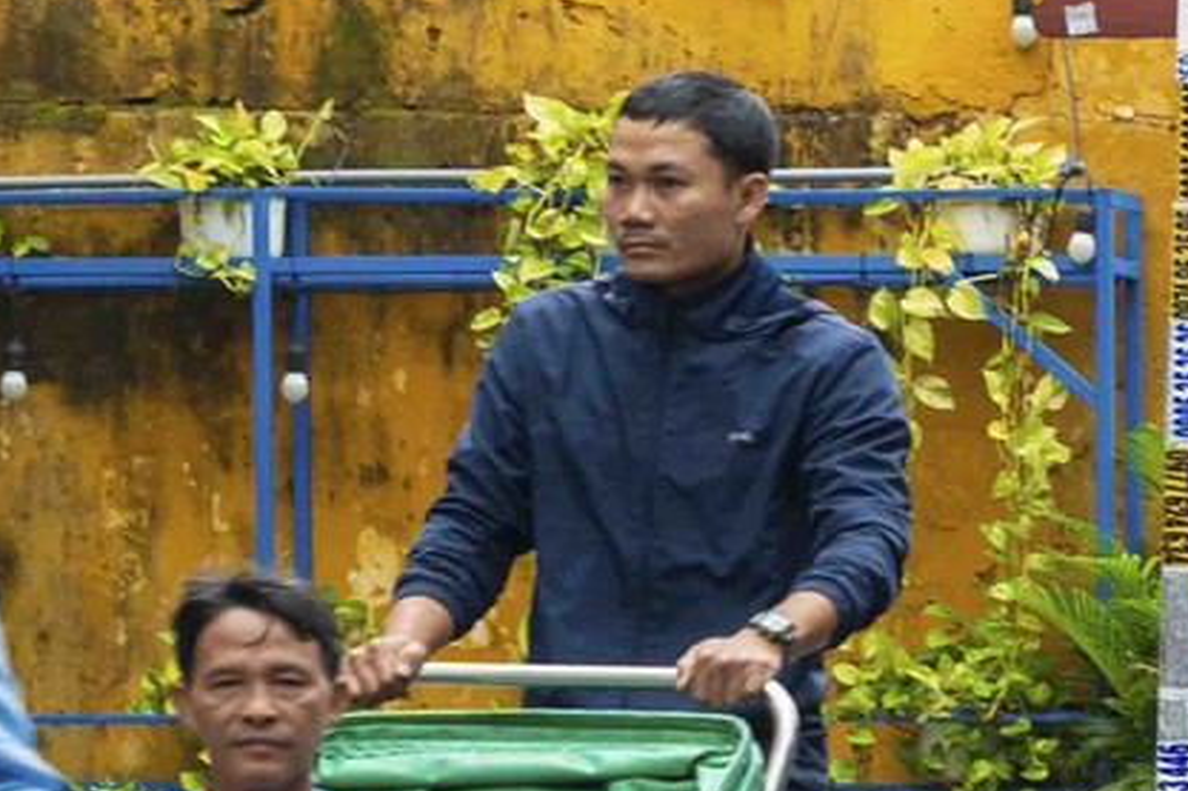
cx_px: 1225
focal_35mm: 431
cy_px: 570
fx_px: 14217
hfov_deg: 4.8
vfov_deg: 3.2
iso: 160
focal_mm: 70
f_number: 2.8
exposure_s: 1/100
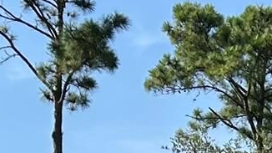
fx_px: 1283
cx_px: 396
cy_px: 441
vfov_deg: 6.3
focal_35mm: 178
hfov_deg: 11.6
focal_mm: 5.7
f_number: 1.5
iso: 50
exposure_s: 1/1779
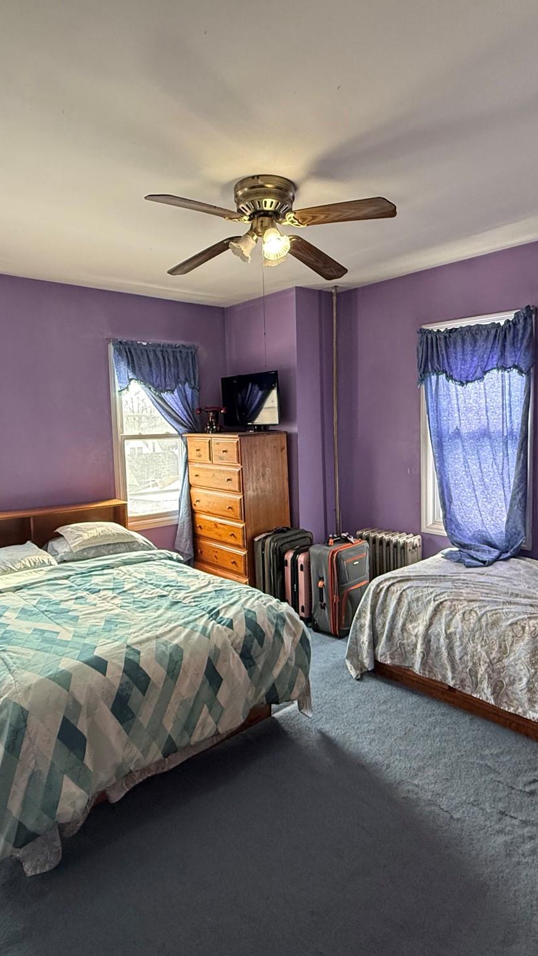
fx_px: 532
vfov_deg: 83.8
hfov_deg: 53.6
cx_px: 270
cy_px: 469
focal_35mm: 21
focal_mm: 2.22
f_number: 2.2
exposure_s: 1/99
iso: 320
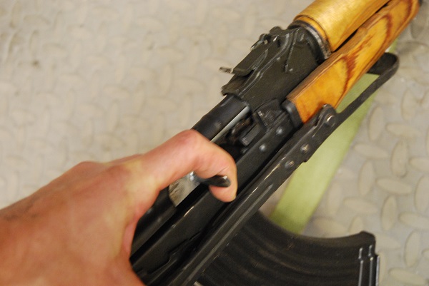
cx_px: 214
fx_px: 680
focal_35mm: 57
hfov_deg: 35.0
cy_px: 143
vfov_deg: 23.8
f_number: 4.2
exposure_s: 1/20
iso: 1600
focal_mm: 38
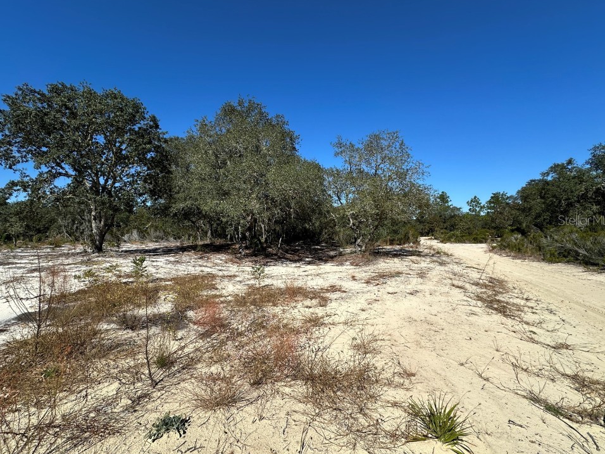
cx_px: 294
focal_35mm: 15
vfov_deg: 81.7
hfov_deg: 98.1
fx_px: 262
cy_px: 220
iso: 40
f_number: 2.2
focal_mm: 2.22
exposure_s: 1/2257
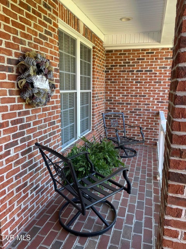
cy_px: 124
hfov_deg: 53.1
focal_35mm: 26
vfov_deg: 67.3
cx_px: 93
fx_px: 186
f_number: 1.6
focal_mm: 4.2
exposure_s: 1/121
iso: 80
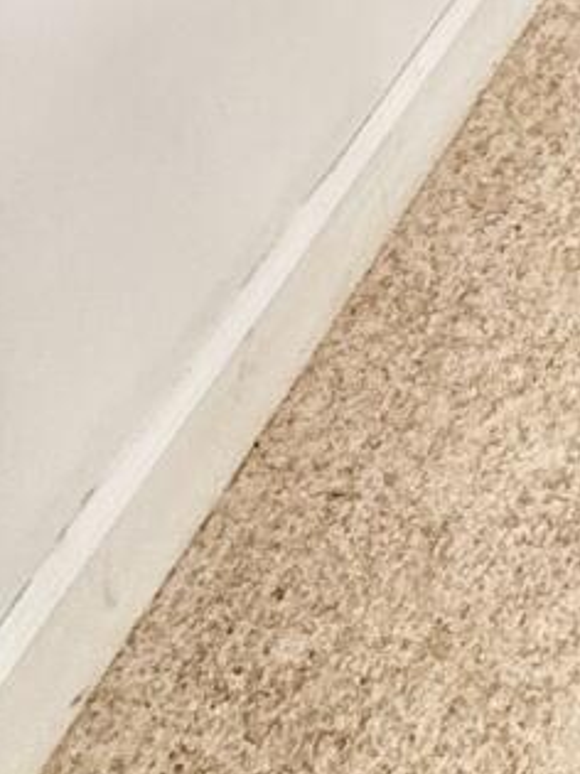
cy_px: -1044
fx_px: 1990
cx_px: 1288
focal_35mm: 89
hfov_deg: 13.3
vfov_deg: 14.7
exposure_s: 1/60
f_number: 2.2
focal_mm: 2.22
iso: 320
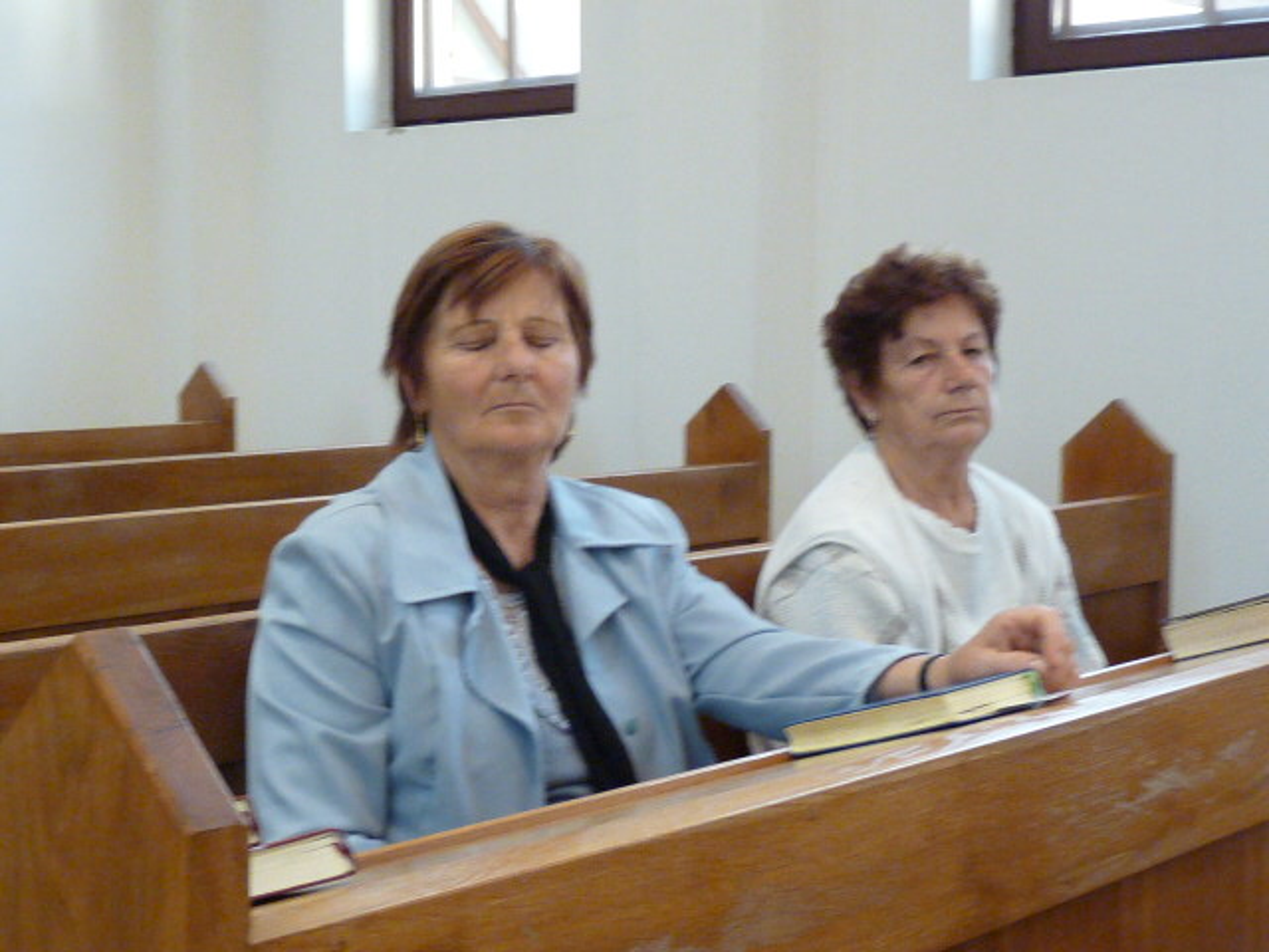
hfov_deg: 34.9
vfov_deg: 26.6
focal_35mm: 55
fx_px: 2016
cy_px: 476
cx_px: 634
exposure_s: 1/25
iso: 400
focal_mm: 5.5
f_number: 3
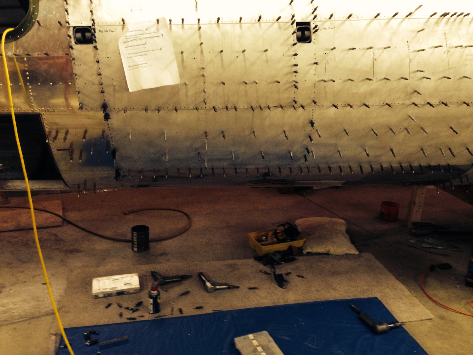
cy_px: 178
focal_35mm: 33
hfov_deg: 55.4
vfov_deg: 42.9
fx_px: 451
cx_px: 236
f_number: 2.4
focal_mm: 4.12
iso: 200
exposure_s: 1/20
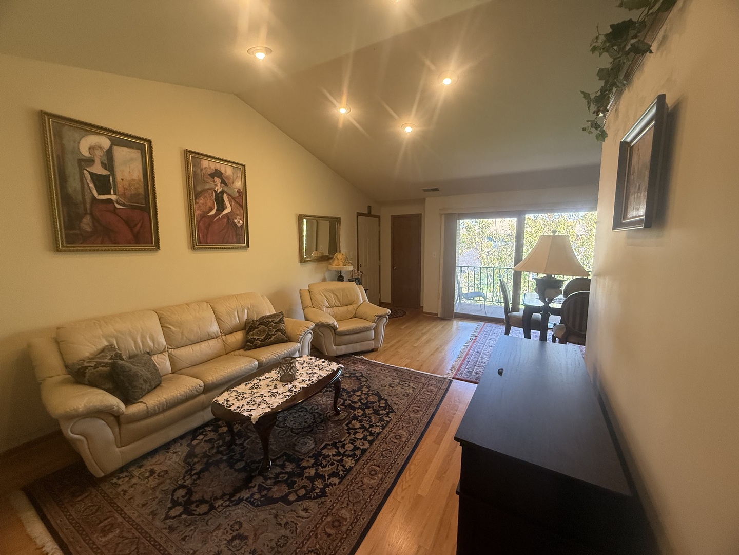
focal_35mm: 14
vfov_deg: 85.7
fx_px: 299
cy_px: 278
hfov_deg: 102.1
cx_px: 370
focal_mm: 2.22
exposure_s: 1/120
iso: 320
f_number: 2.2
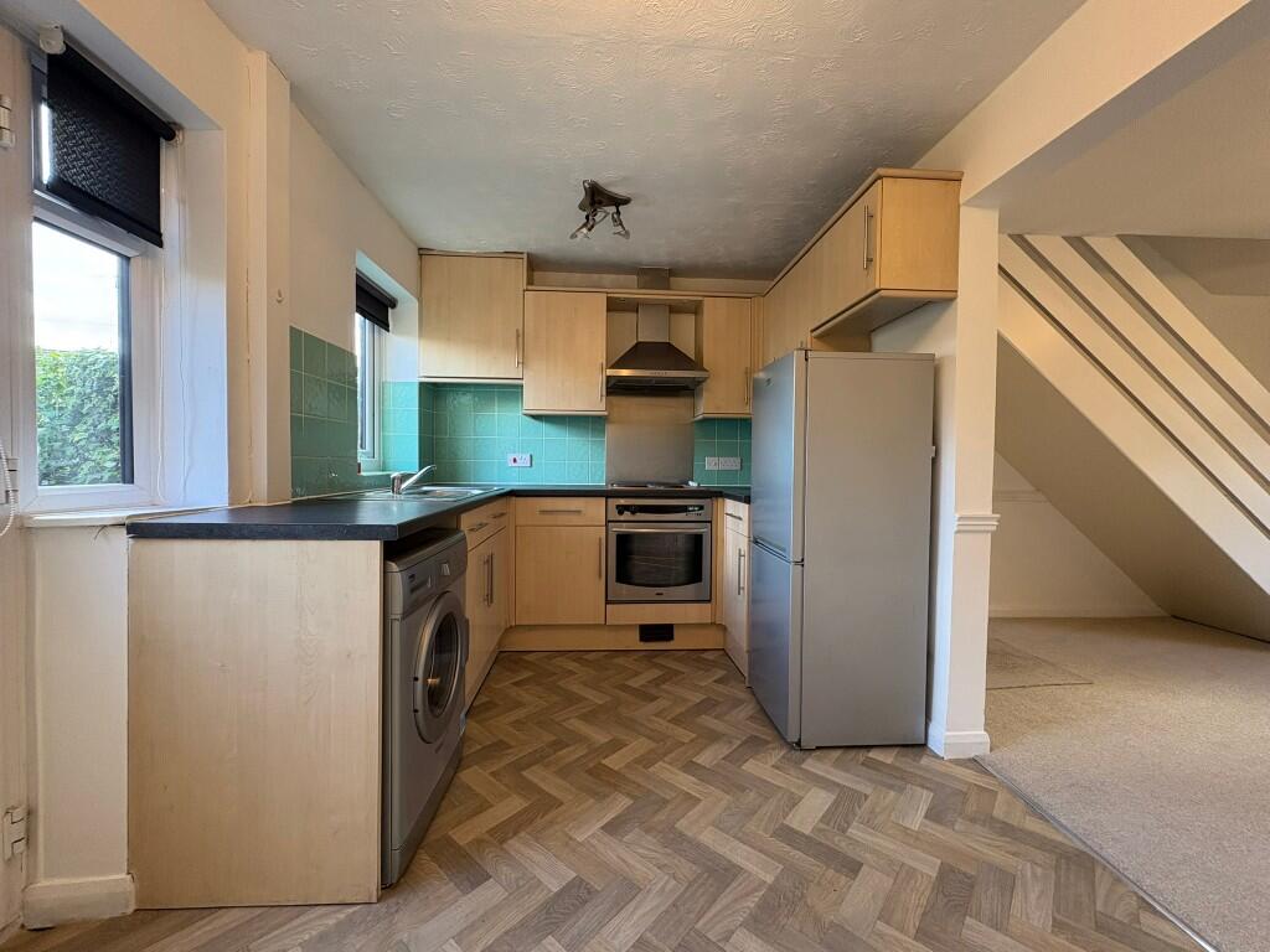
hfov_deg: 102.1
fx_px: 514
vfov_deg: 85.7
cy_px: 476
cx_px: 635
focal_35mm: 14
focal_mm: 2.22
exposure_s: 1/95
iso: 250
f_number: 2.2
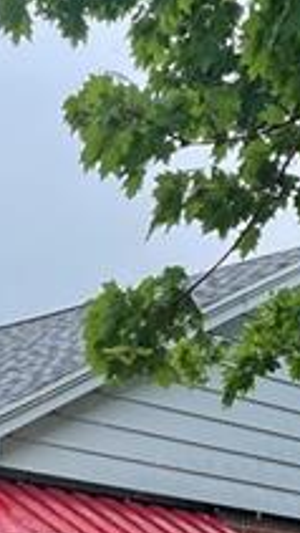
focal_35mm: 103
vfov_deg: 19.1
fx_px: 1454
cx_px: -66
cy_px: 710
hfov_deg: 11.5
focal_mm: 5.1
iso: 32
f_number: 1.6
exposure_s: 1/1238
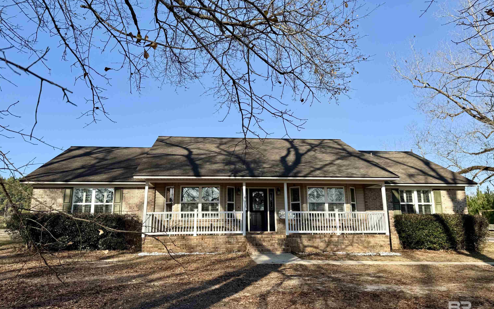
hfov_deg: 70.4
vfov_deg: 47.6
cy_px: 147
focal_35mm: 26
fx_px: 350
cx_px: 249
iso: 80
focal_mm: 6.76
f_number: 1.78
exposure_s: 1/3279
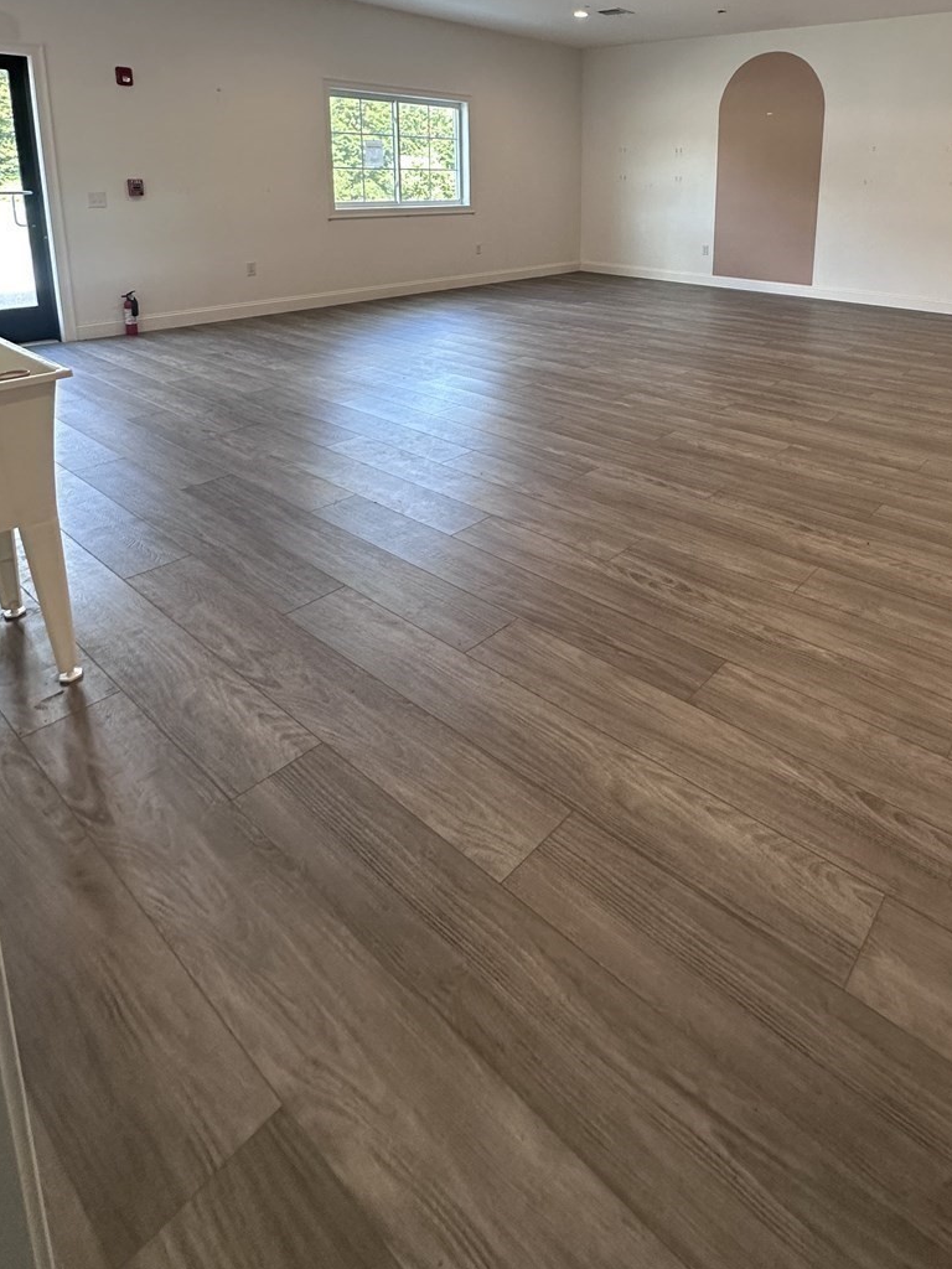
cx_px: 611
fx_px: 770
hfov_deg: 62.3
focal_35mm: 21
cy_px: 321
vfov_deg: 73.6
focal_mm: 2.22
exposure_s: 1/120
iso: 200
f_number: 2.2
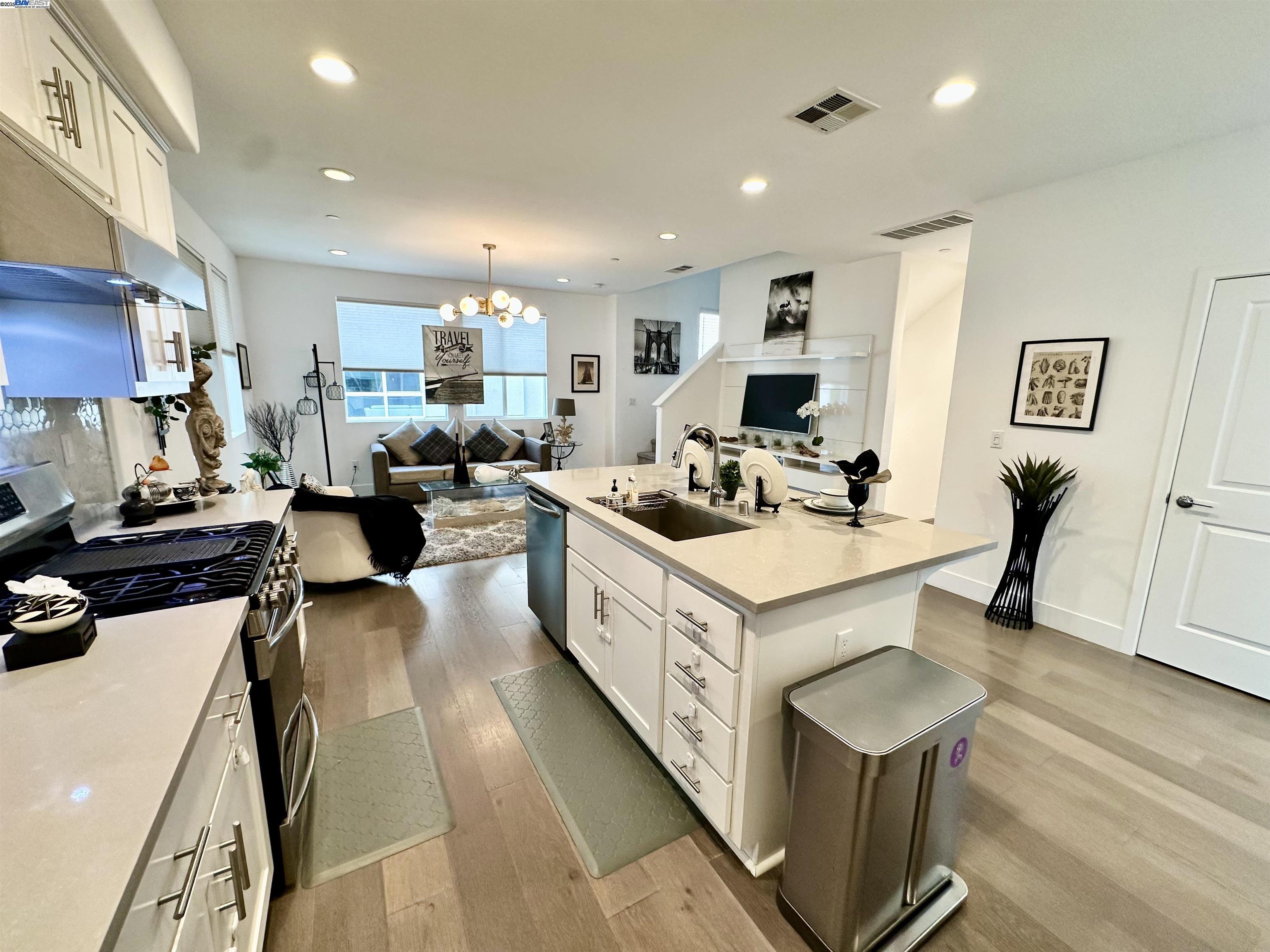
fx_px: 514
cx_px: 635
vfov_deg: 85.7
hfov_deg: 102.1
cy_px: 476
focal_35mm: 14
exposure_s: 1/120
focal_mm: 2.22
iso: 200
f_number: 2.2
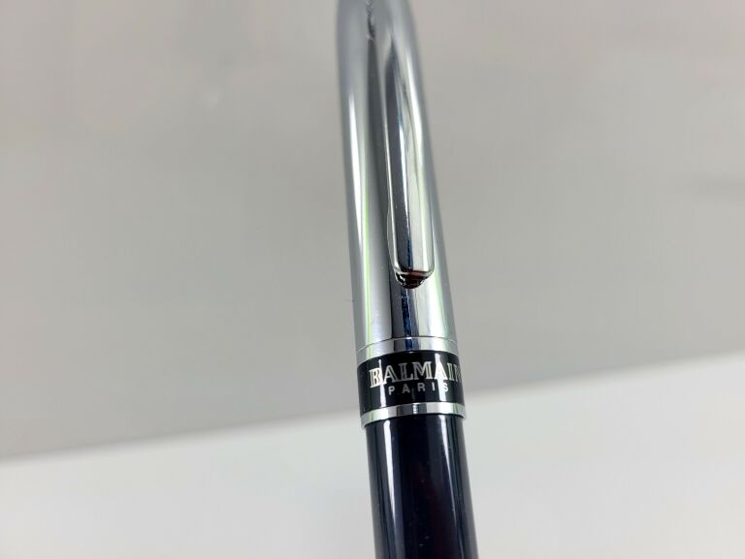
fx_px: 560
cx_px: 372
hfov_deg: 67.3
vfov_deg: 53.1
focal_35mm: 26
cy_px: 280
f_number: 1.8
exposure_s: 1/199
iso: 40
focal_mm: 5.4
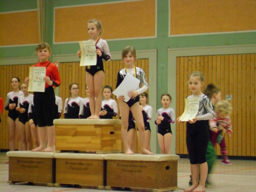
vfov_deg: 14.9
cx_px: 128
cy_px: 96
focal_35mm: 99
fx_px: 732
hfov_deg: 19.8
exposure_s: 1/40
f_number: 5.5
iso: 800
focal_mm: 17.6
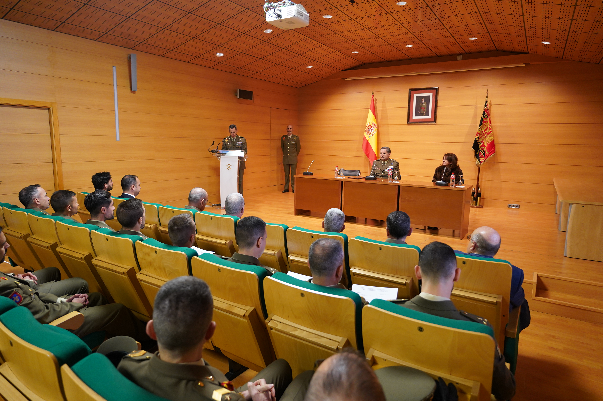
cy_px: 200
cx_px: 302
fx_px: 368
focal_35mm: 22
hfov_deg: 78.6
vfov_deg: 57.1
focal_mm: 22
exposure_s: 1/160
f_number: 2.8
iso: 2500
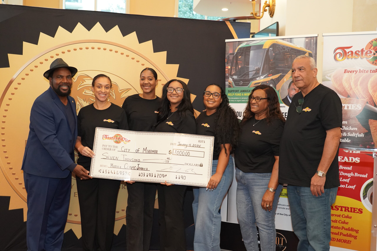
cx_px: 188
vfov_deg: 35.1
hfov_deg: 50.7
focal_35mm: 38
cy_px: 126
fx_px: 398
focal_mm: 38
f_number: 4
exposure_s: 1/160
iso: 6400
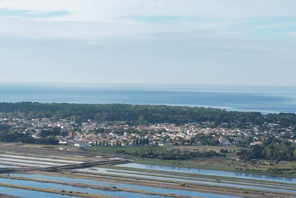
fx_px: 773
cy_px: 162
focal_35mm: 94
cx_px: 181
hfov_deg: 21.6
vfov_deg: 14.5
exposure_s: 1/2000
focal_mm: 8.38
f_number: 2.8
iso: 120
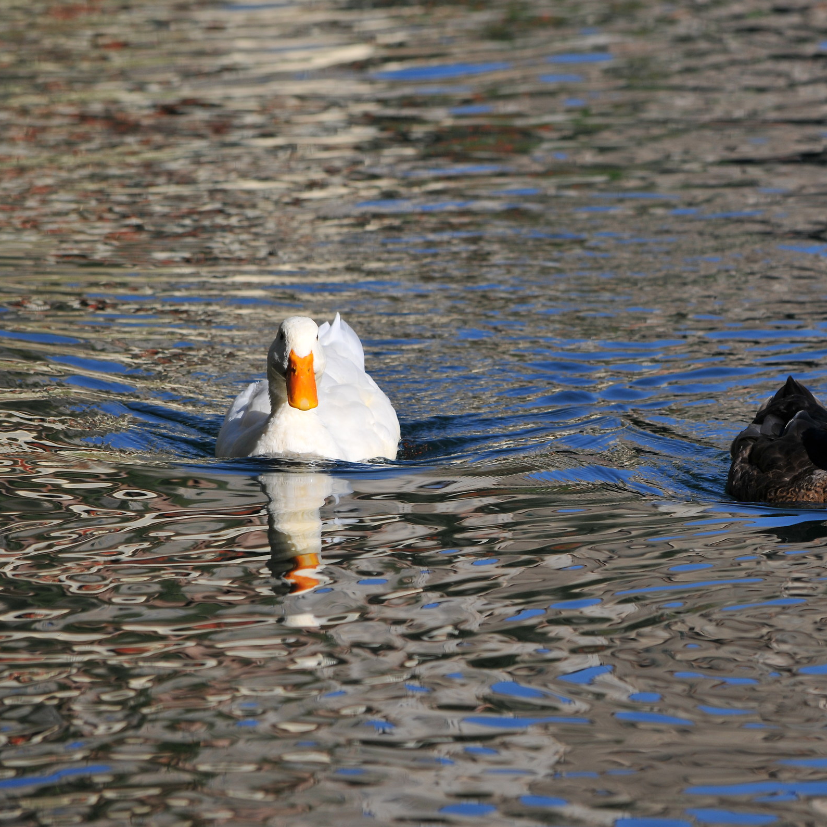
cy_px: 414
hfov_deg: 4.1
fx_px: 11433
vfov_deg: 4.1
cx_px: 601
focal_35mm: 423
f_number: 6.7
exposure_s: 1/1000
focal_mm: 220
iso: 200
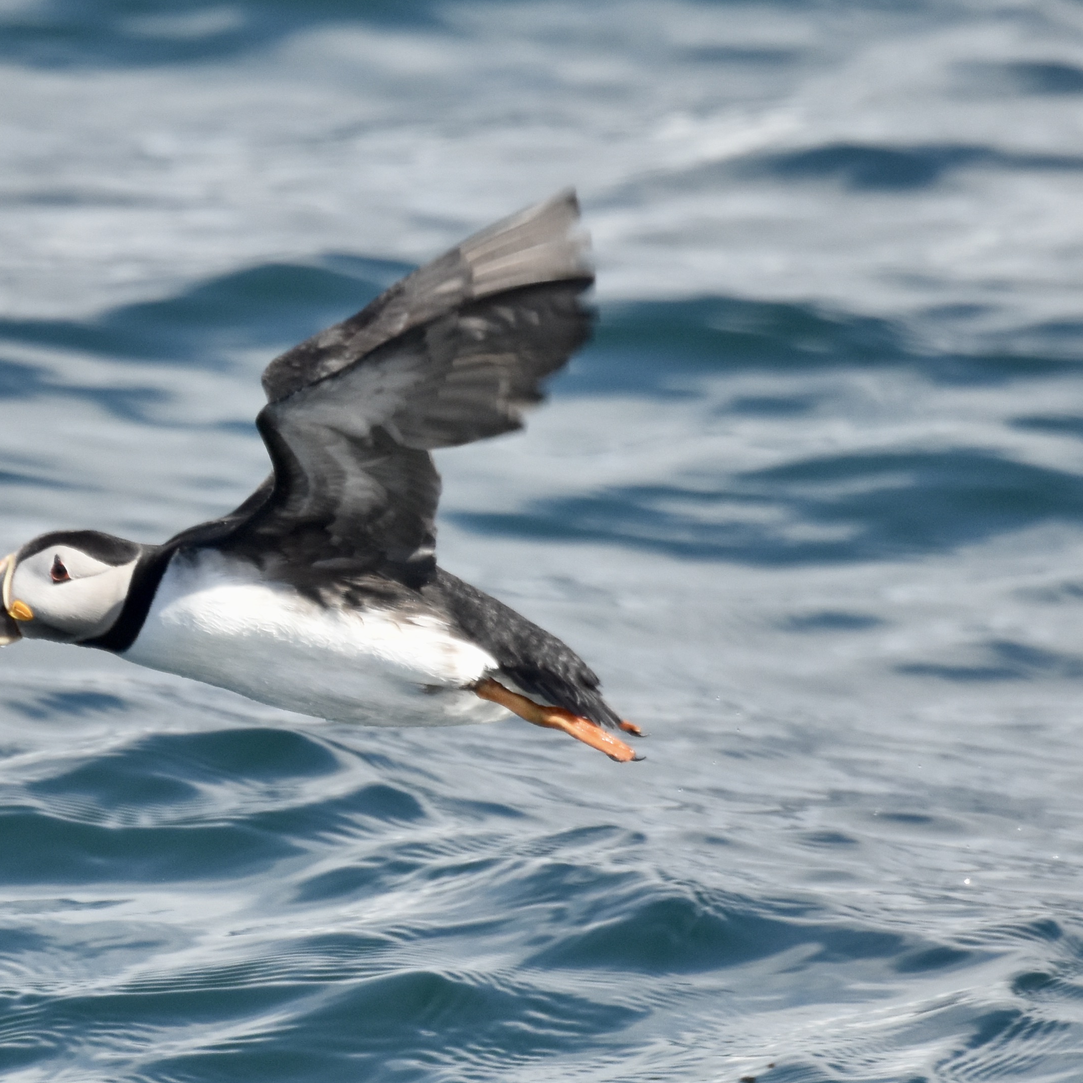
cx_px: 348
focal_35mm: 785
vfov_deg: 2.2
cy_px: 553
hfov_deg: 2.2
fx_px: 27786
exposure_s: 1/2500
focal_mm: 400
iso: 640
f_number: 5.6
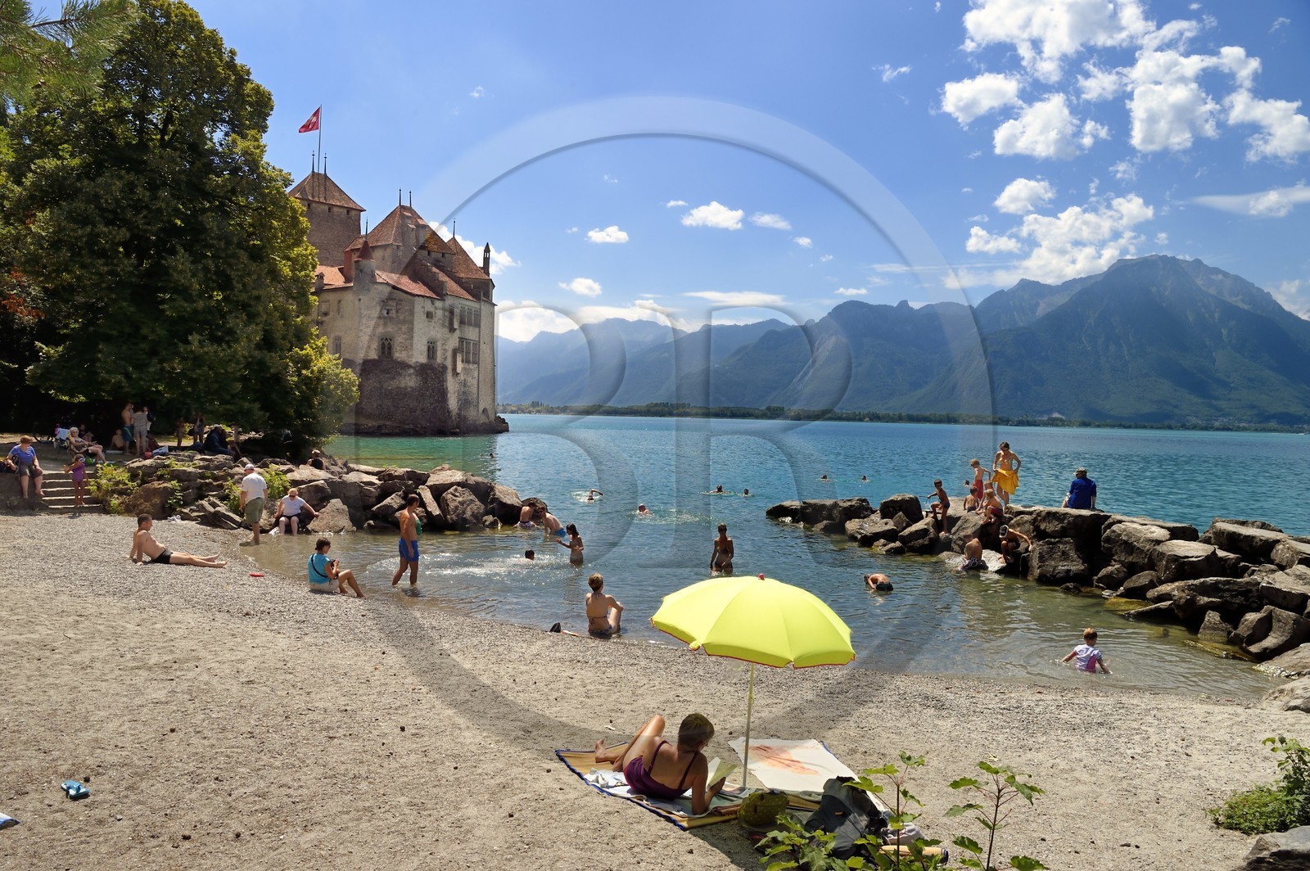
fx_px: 873
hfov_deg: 73.8
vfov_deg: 53.1
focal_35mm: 24
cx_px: 655
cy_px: 436
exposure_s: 1/320
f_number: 16
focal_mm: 24
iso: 200
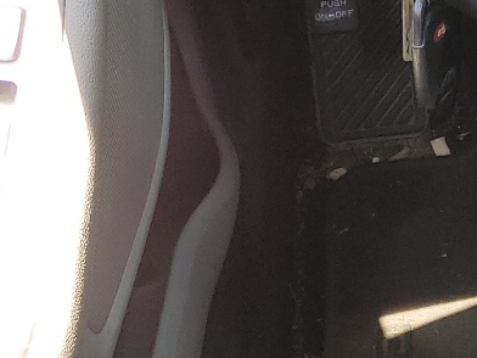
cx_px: 920
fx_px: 1461
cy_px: 40
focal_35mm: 106
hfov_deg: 15.3
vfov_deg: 13.8
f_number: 1.5
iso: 50
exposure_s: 1/217
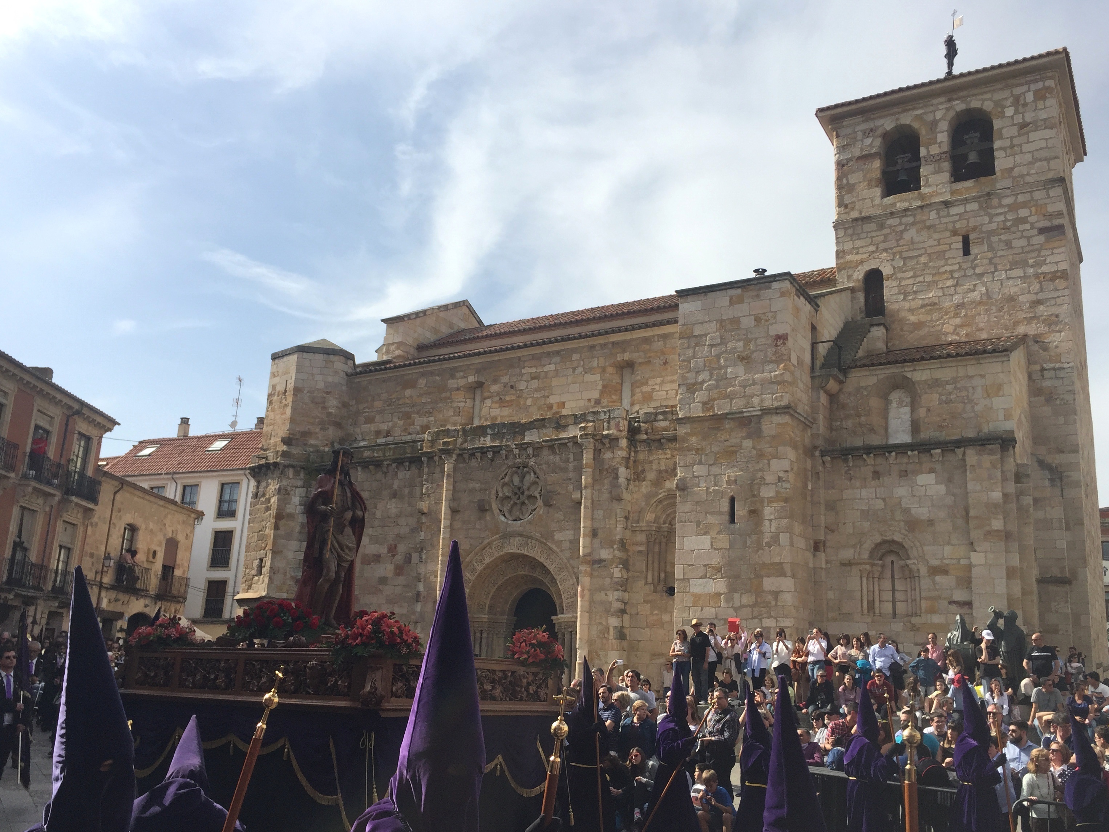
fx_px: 993
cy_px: 429
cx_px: 575
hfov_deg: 58.3
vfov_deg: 45.4
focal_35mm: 31
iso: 32
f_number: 2.2
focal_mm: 4.15
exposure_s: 1/2326
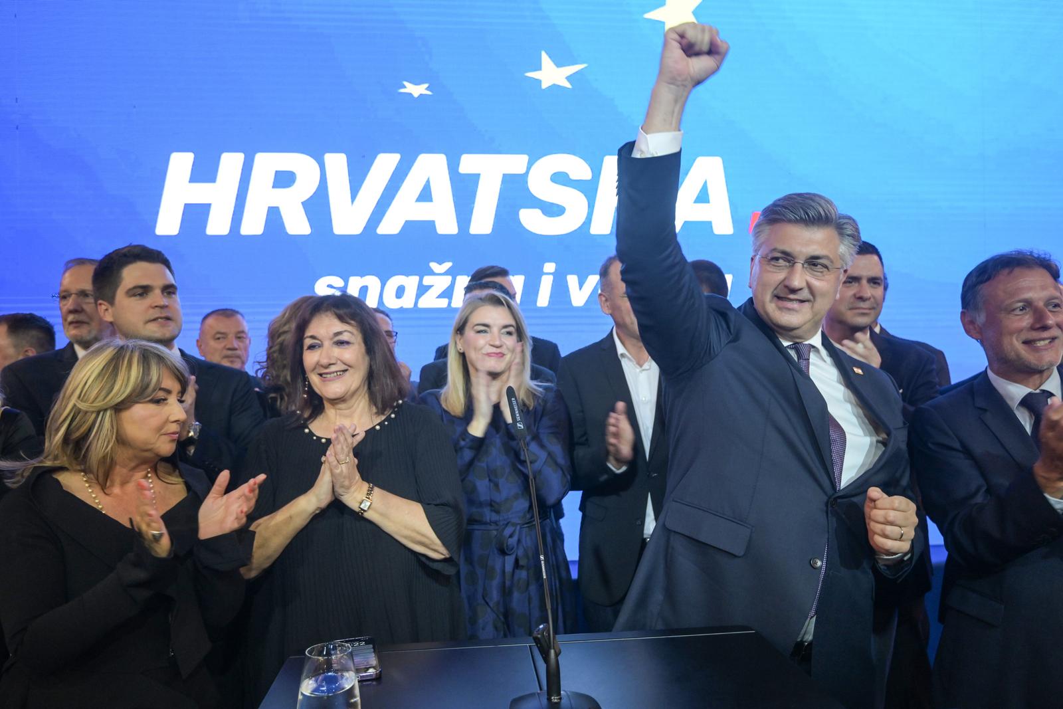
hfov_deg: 67.4
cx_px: 532
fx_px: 797
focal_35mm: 27
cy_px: 354
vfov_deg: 47.9
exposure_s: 1/160
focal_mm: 27
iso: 1600
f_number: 4
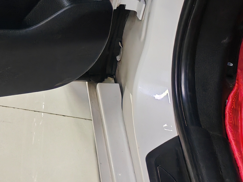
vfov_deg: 13.8
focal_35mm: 98
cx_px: -148
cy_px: -121
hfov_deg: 17.5
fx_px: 688
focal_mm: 5.52
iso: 200
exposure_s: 1/50
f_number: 1.9
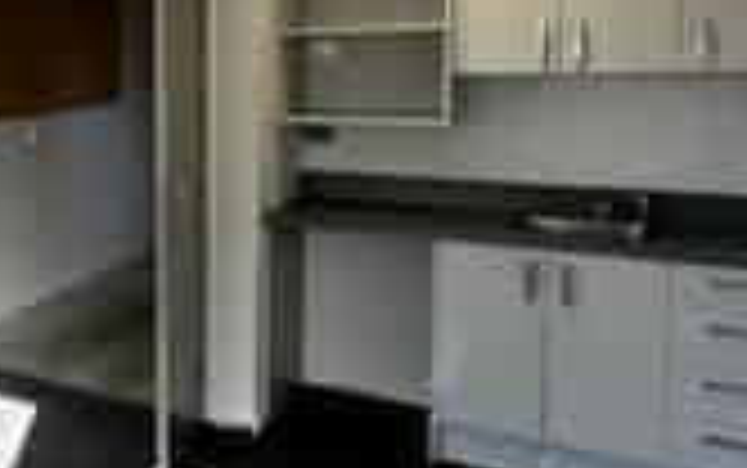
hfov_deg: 35.5
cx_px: -151
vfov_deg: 28.9
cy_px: 128
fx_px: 896
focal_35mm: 44
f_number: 2.2
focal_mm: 2.22
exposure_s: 1/112
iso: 40
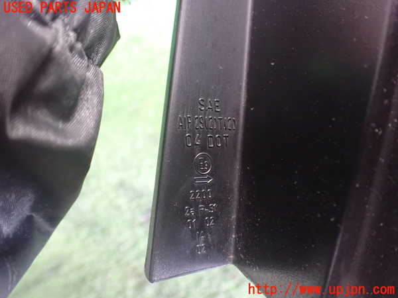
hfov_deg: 60.0
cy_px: 149
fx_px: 345
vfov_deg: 46.8
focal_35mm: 30
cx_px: 199
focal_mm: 5.4
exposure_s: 1/30
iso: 1600
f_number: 2.3
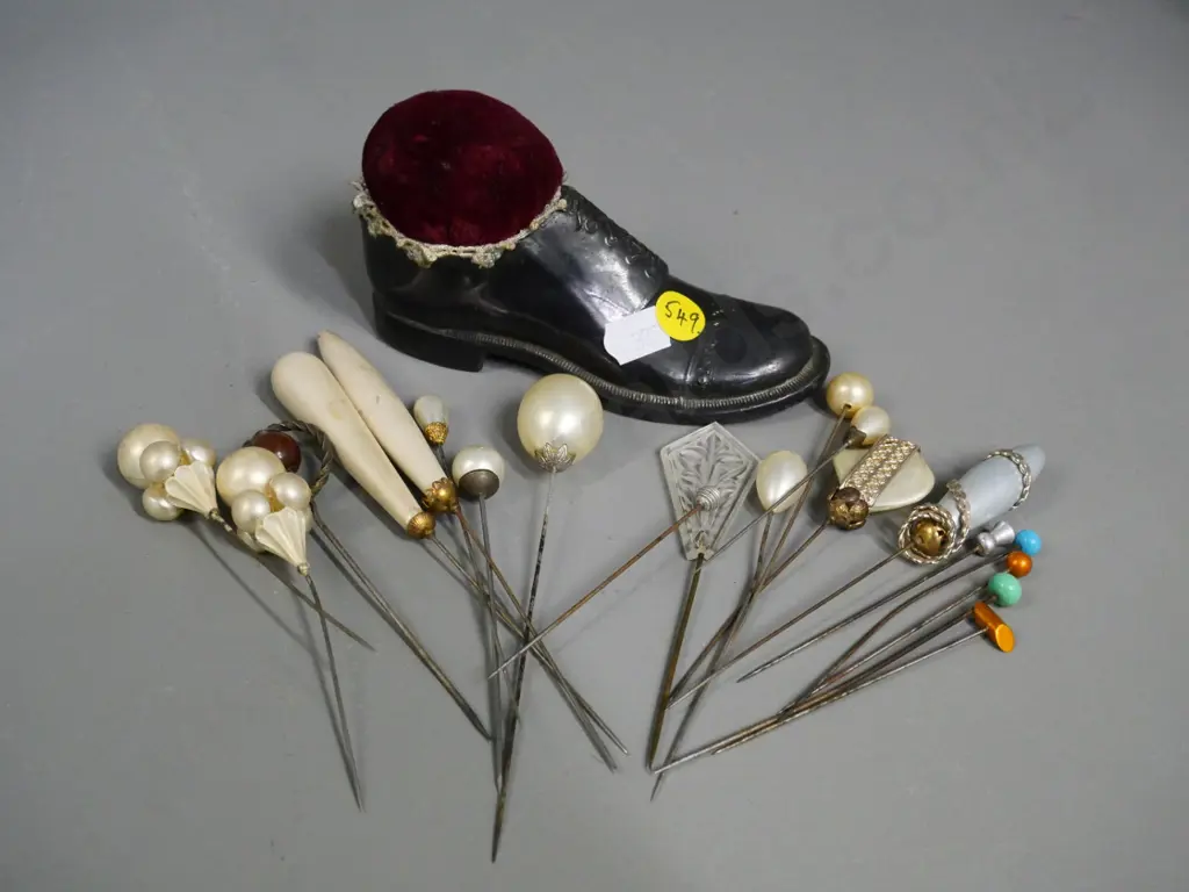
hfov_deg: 42.9
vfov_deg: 32.9
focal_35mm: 44
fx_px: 1511
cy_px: 446
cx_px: 594
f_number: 6.3
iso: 3200
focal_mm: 22
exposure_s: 1/80
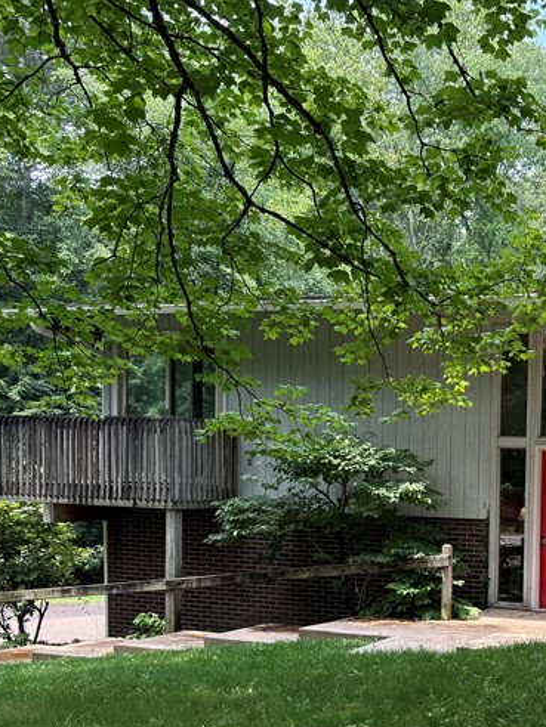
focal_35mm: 50
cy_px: 530
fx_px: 1052
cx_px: 595
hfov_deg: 26.8
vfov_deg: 37.4
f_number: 1.78
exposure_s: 1/440
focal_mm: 6.76
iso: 80
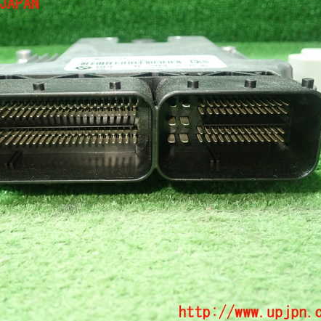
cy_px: 158
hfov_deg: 45.7
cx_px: 125
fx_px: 378
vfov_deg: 46.0
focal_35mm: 36
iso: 800
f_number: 2.3
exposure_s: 1/100
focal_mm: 5.5
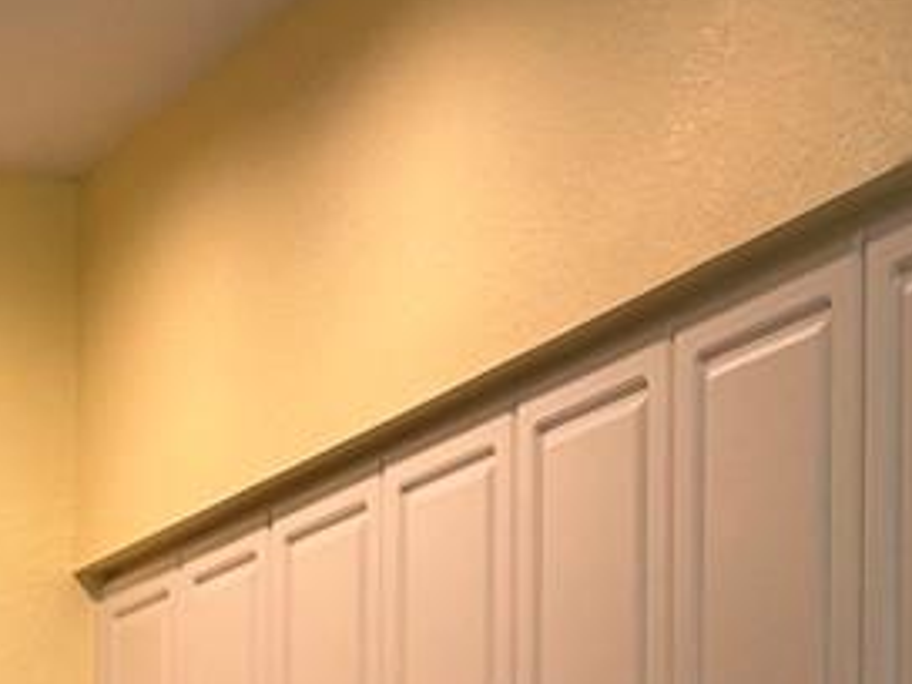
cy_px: 1448
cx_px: -188
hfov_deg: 12.6
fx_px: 4031
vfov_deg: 9.0
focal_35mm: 153
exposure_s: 1/120
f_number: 1.5
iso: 64
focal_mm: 5.7
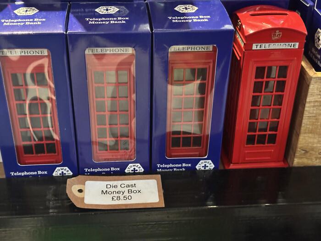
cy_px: 120
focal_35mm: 52
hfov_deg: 36.8
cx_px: 160
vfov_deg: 28.0
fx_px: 482
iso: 400
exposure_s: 1/20
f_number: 1.6
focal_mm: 5.96
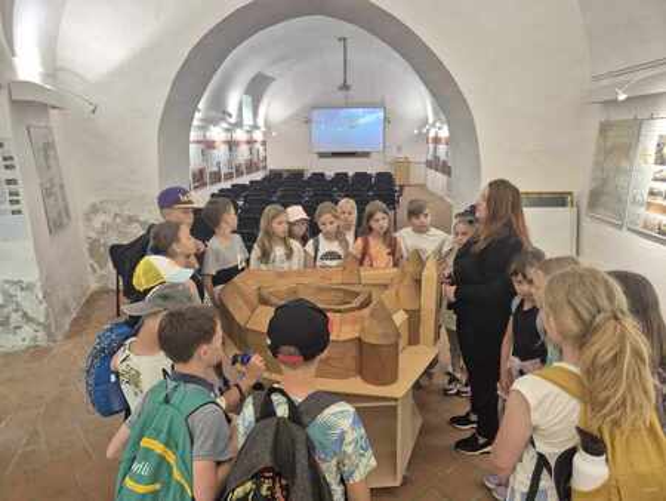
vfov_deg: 58.9
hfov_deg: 73.9
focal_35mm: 23
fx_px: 443
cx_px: 333
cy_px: 250
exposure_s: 1/100
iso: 400
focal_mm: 5.4
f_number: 1.8
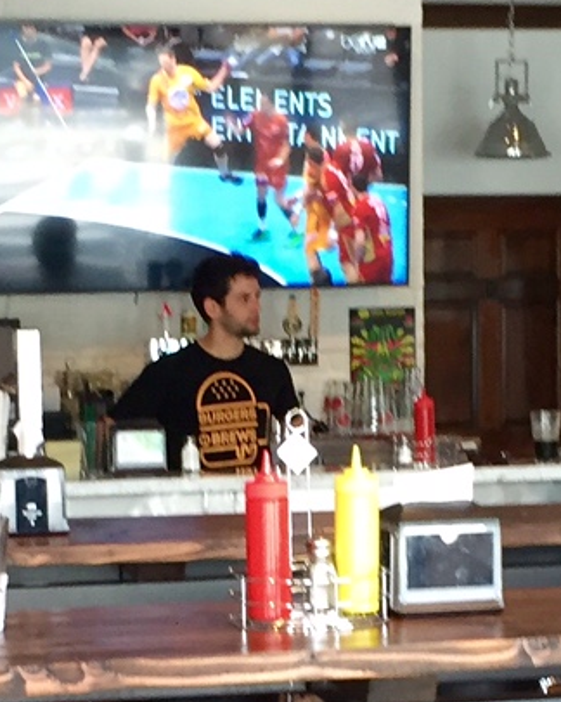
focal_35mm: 114
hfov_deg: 13.5
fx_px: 2366
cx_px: 303
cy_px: 640
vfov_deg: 16.6
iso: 80
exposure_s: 1/30
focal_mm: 4.15
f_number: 2.2
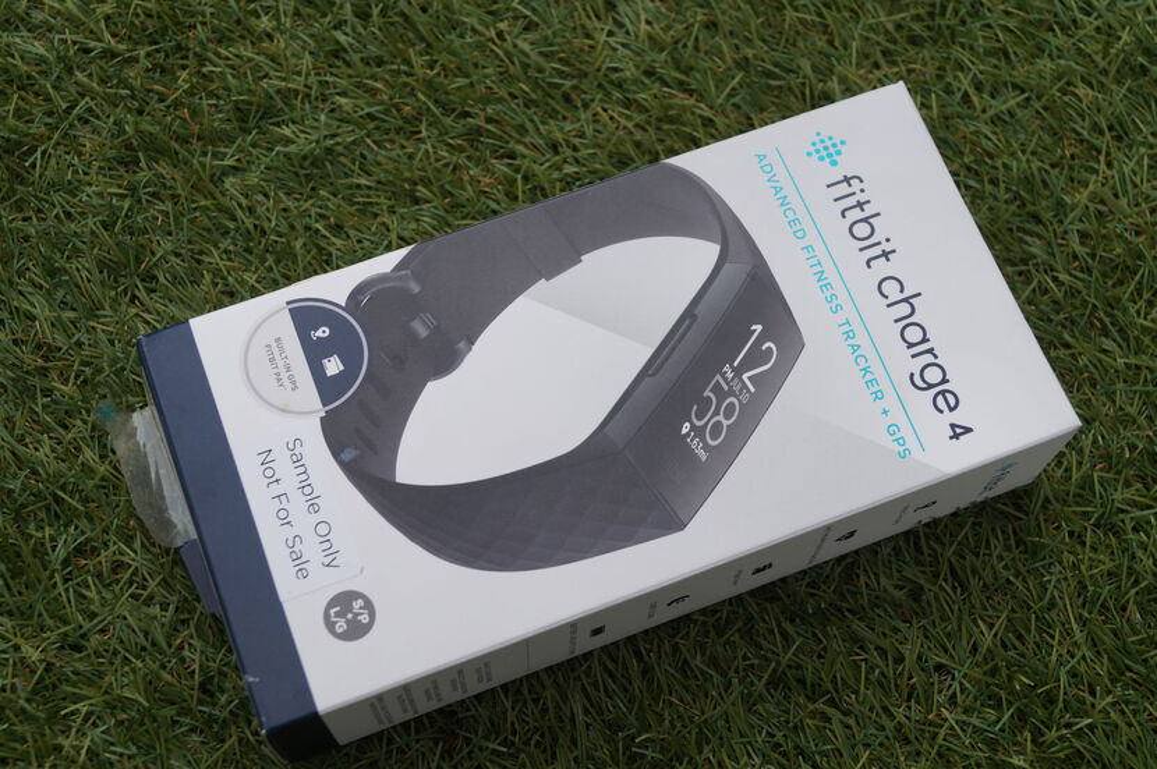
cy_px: 384
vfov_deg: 25.7
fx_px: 1686
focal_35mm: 52
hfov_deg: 37.9
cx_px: 578
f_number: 6.3
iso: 100
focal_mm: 35
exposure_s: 1/320
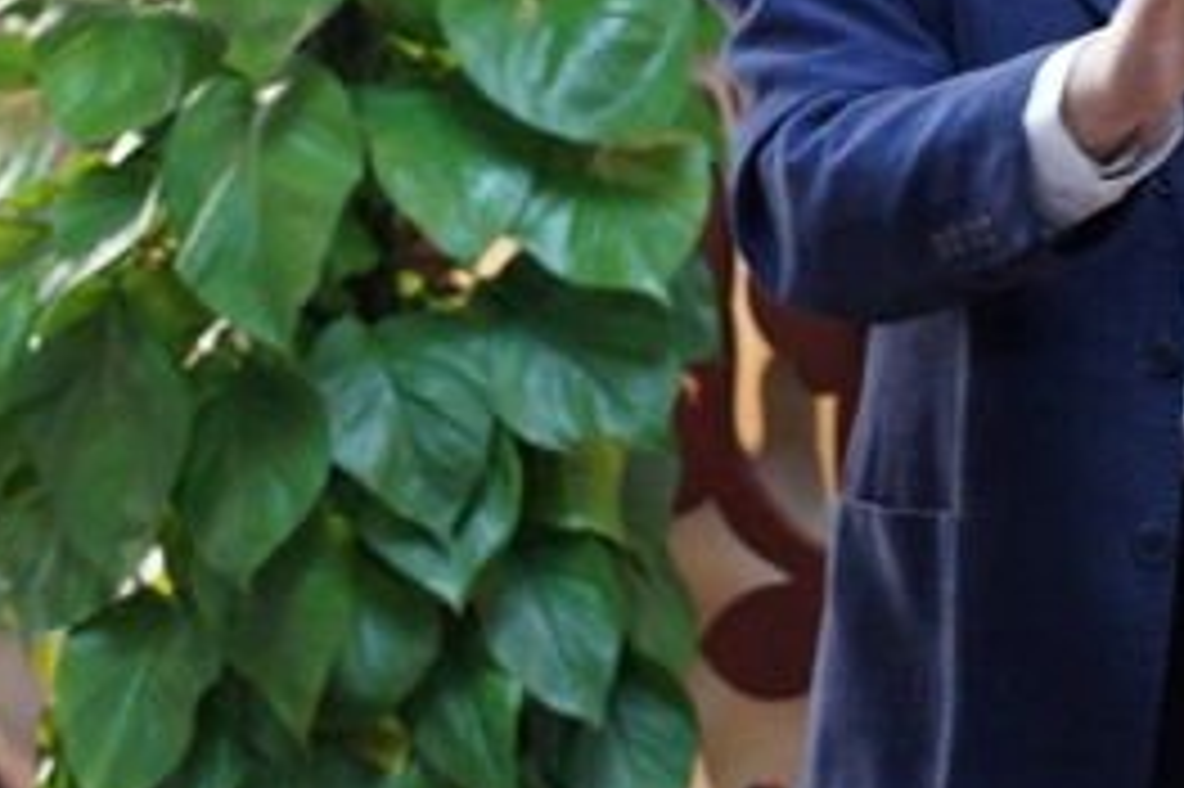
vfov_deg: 7.3
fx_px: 6184
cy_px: -54
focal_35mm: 188
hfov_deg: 10.9
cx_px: 1044
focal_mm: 55
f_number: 4
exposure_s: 1/50
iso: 1600
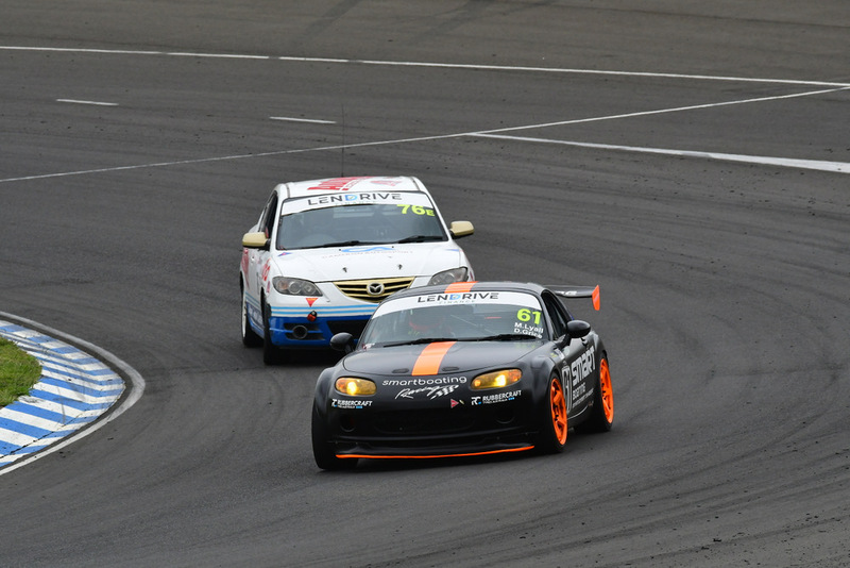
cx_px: 425
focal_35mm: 540
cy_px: 284
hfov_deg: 3.8
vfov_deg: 2.5
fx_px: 12754
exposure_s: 1/640
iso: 800
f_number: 11
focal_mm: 360
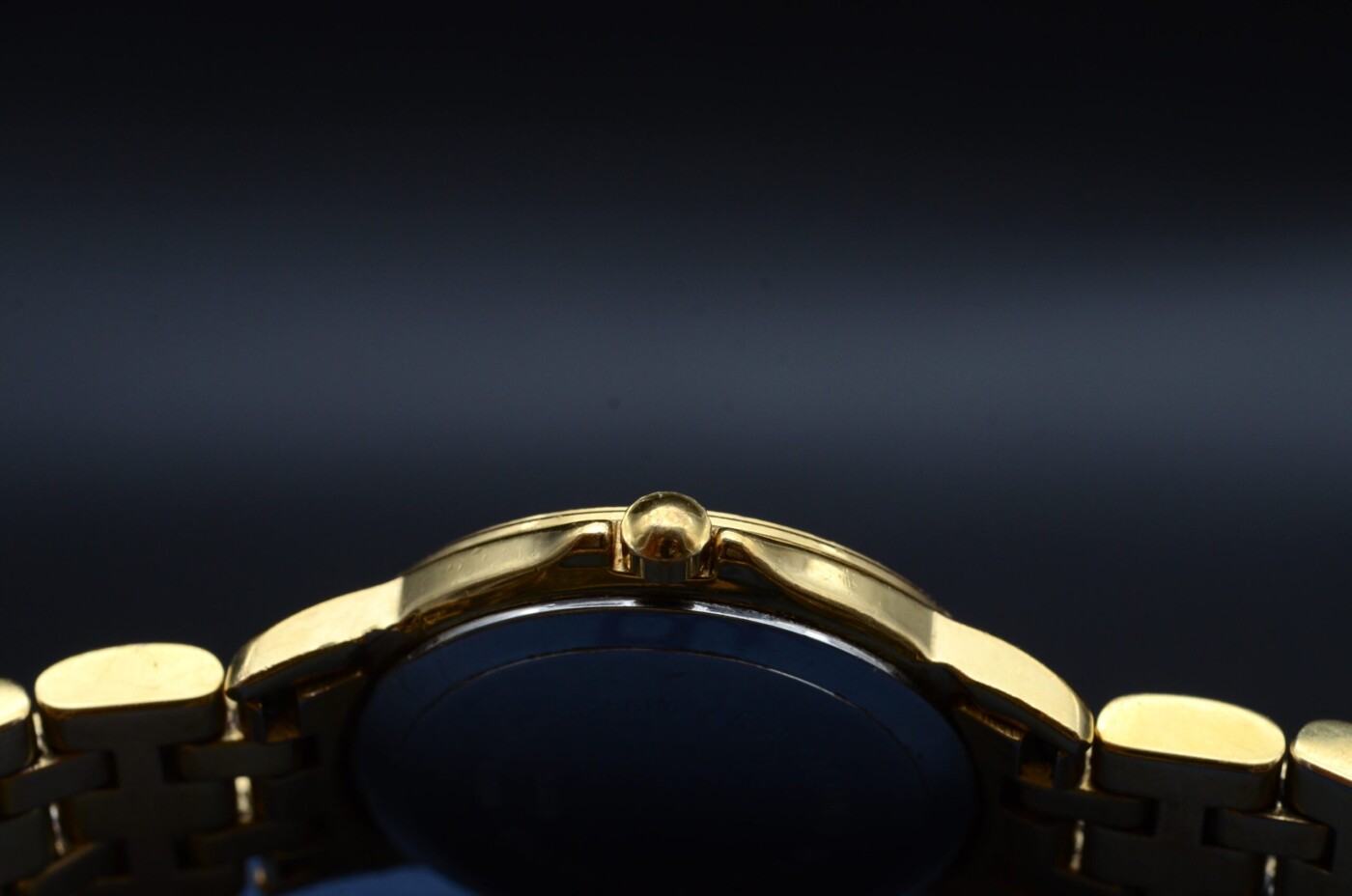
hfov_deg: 22.7
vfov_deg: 15.1
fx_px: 3374
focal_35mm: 90
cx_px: 676
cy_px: 448
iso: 500
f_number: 11
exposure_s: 1/30
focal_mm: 60
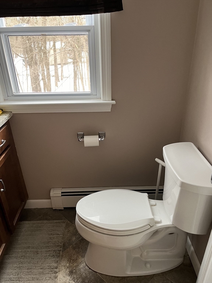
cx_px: 106
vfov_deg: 67.3
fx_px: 212
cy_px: 142
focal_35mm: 26
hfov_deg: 53.1
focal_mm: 5.1
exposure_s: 1/60
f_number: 1.6
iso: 200
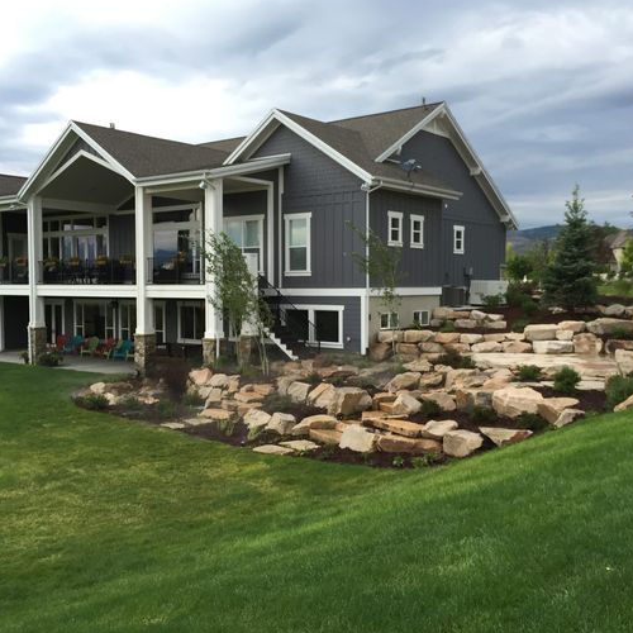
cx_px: 308
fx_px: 724
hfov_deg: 47.2
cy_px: 311
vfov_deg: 47.2
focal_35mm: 35
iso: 32
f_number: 2.2
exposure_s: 1/40
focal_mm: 4.15
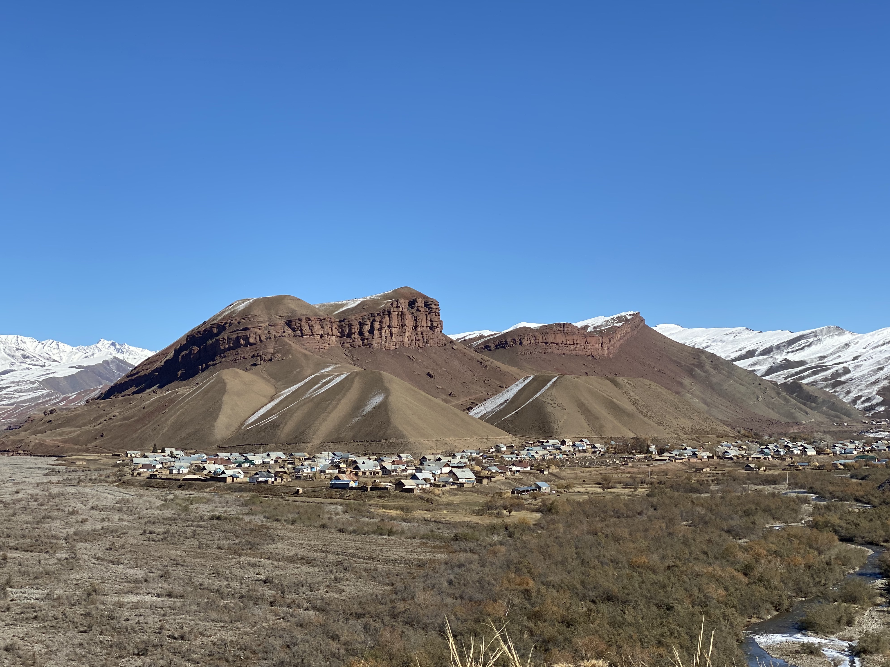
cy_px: 332
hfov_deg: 36.2
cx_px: 452
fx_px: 1363
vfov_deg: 27.5
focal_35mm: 53
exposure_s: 1/2660
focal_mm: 6
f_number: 2
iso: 20
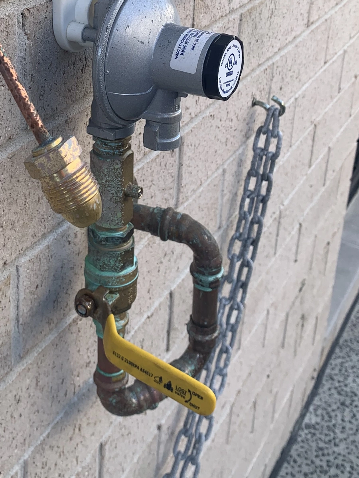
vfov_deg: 35.4
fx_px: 719
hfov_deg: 27.6
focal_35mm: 52
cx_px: 81
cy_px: 85
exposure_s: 1/125
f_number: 1.8
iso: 25
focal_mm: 4.25
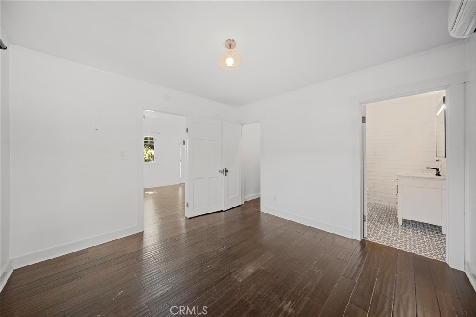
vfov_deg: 85.4
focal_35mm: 13
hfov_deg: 108.3
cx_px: 238
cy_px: 158
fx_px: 172
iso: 400
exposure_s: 1/25
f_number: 5.6
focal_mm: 13
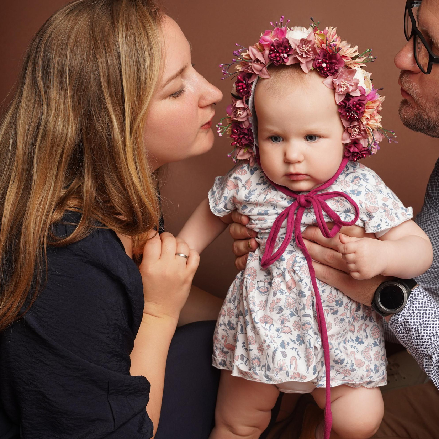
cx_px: 302
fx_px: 961
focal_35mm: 67
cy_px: 208
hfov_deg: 25.6
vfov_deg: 25.7
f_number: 5.6
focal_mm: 38
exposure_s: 1/200
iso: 320
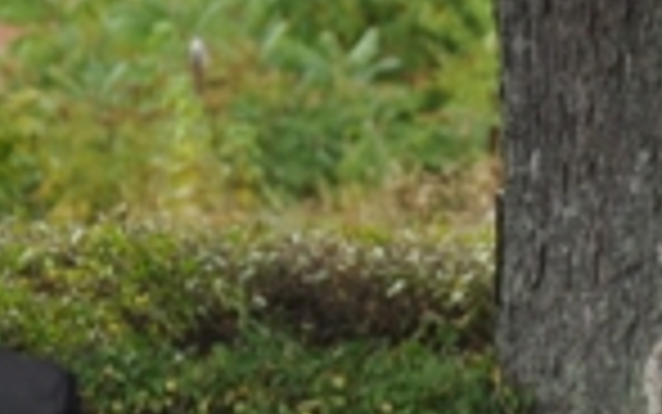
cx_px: 1022
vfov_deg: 1.5
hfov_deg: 2.4
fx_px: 15734
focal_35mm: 872
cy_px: 574
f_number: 5.6
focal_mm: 105
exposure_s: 1/200
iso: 200
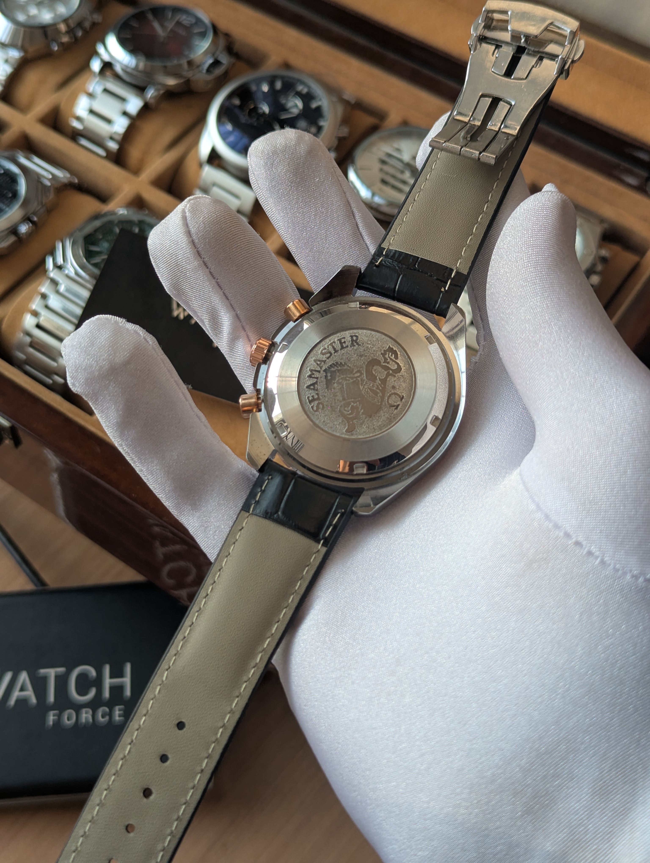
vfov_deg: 39.6
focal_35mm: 48
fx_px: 1199
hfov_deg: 30.3
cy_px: 432
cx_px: 325
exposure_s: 1/411
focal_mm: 6.81
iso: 43
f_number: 1.85
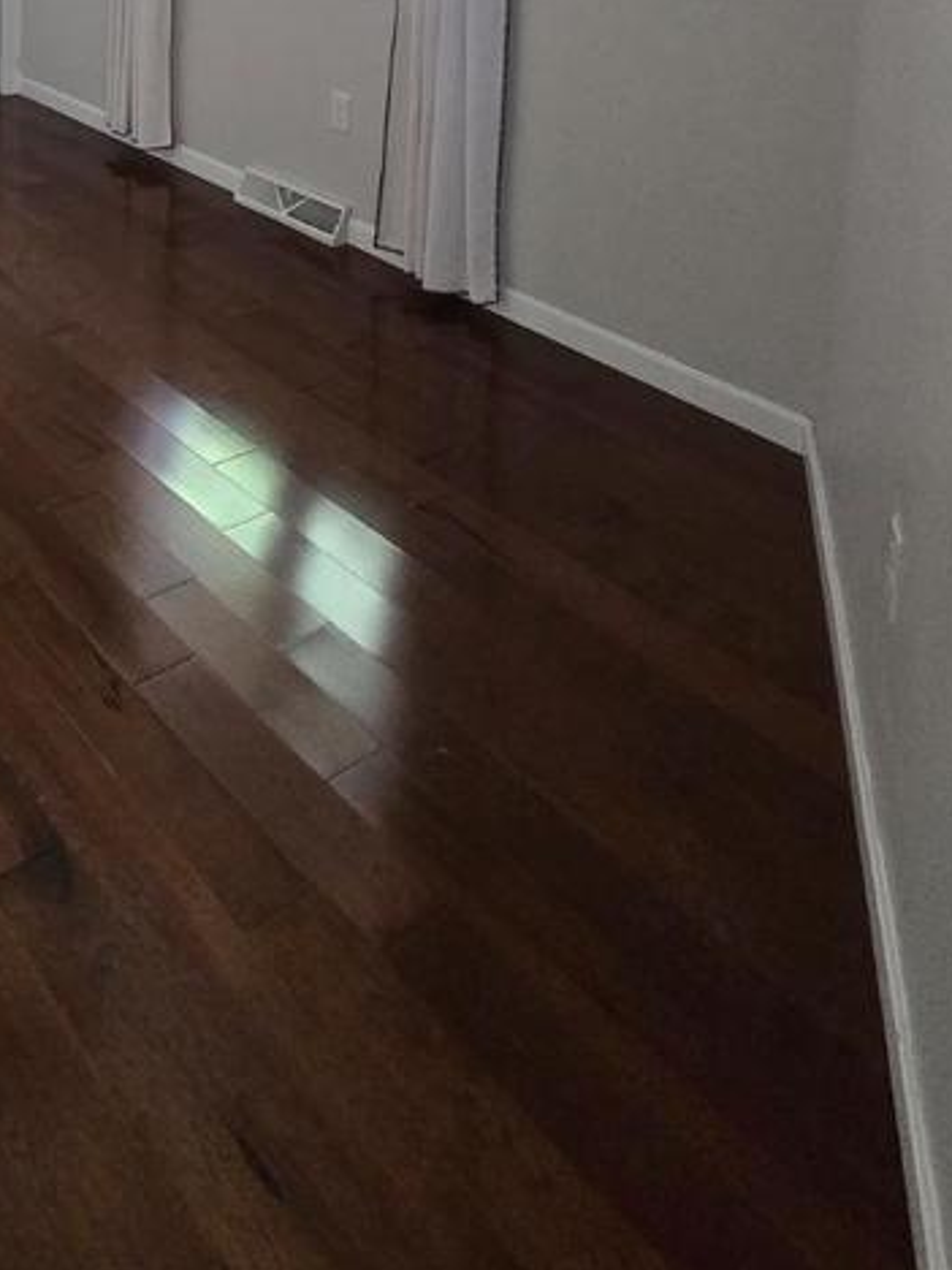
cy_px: -106
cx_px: -16
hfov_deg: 40.5
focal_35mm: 30
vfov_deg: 45.8
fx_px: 1100
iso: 400
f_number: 2.2
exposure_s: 1/60
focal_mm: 2.2
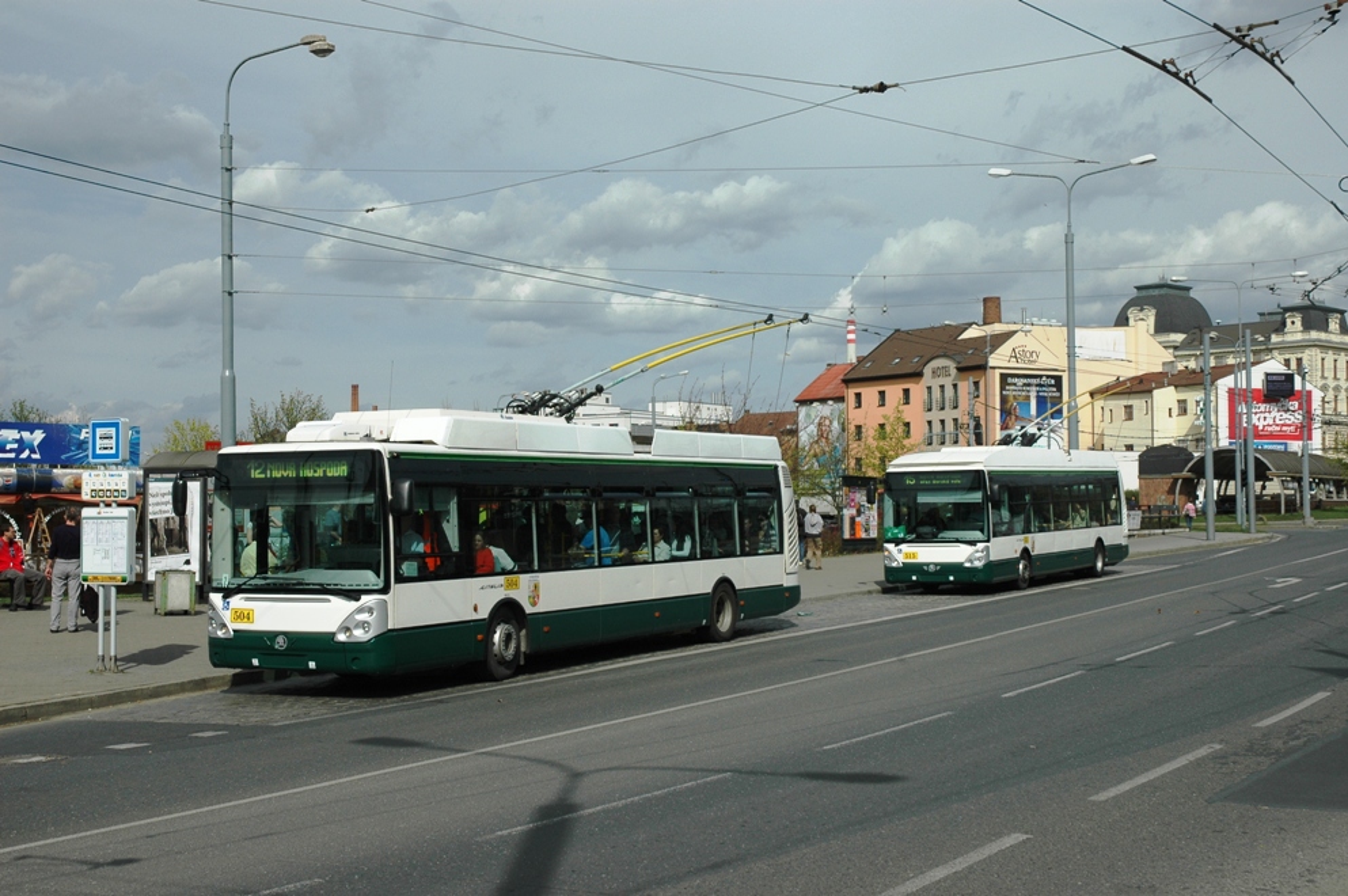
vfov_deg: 28.9
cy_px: 448
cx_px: 674
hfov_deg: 42.4
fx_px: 1739
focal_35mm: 46
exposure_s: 1/1250
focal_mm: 31
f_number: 7.1
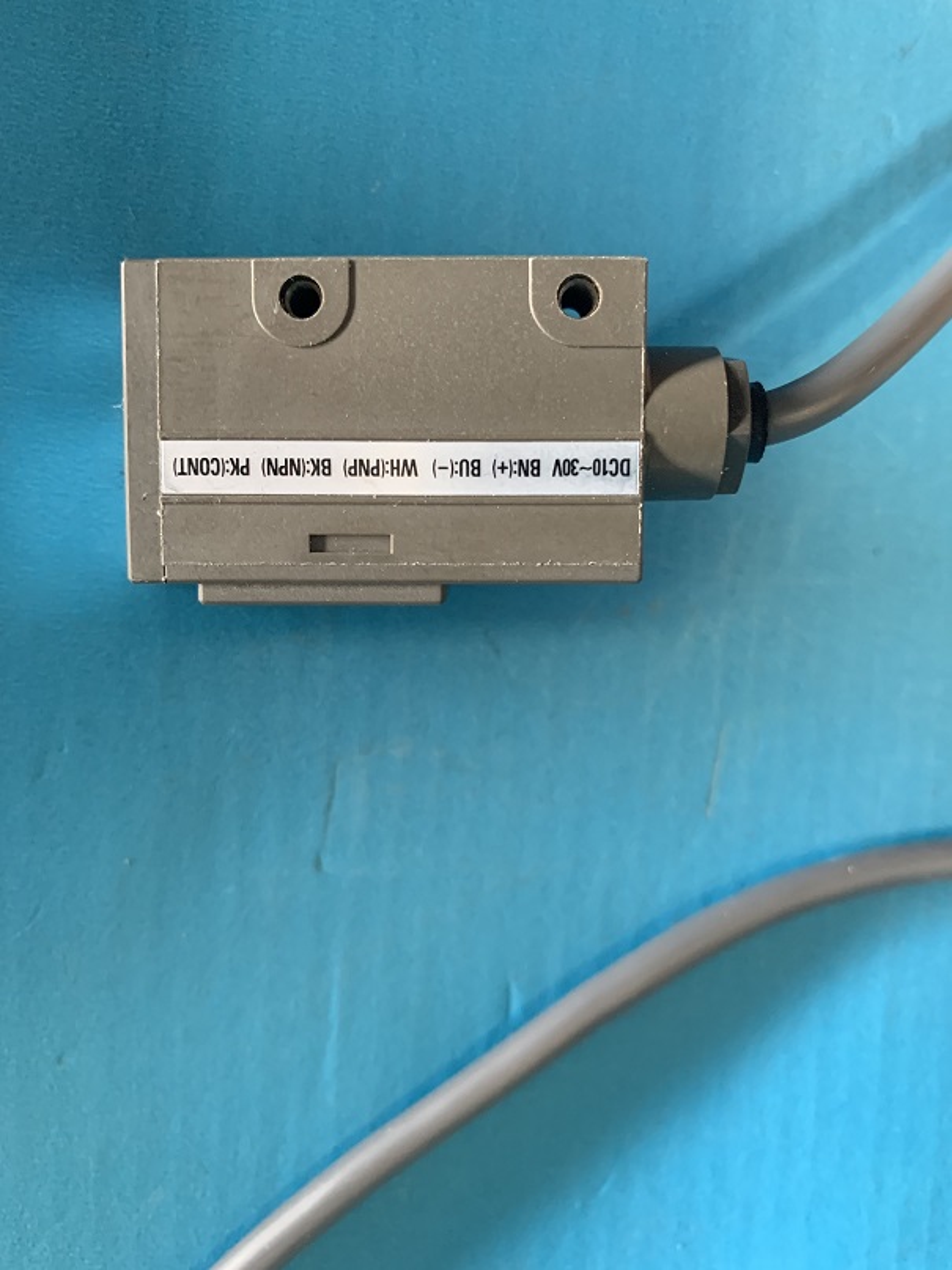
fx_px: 954
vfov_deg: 67.3
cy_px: 635
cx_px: 476
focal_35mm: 26
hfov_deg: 53.1
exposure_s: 1/58
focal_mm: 4.25
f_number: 1.8
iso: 400
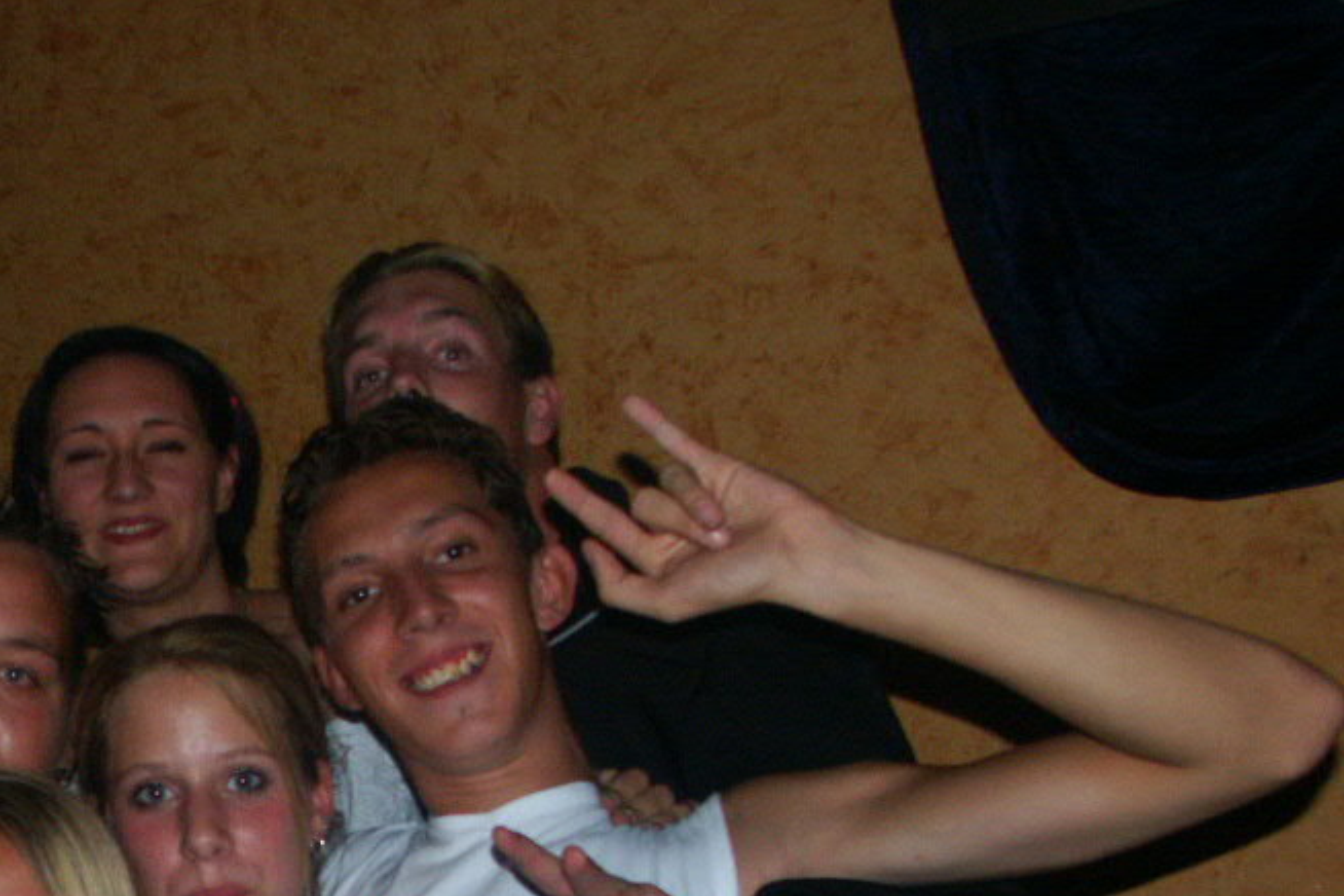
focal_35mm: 57
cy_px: 931
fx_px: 2128
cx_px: 31
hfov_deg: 32.5
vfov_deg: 22.7
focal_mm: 7.21
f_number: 2.8
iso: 200
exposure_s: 1/45
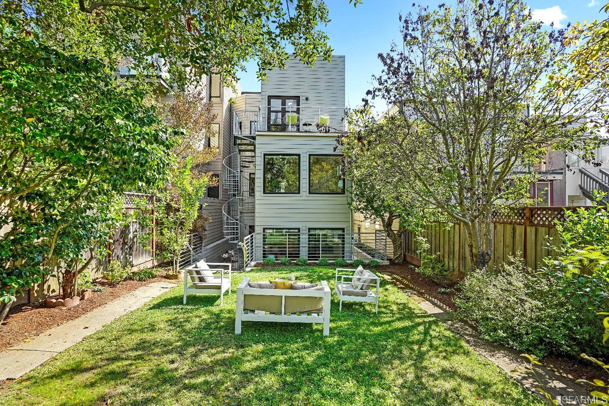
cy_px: 203
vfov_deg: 73.7
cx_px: 304
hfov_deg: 96.7
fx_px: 271
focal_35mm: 16
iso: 1250
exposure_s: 1/400
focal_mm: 16
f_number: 5.6
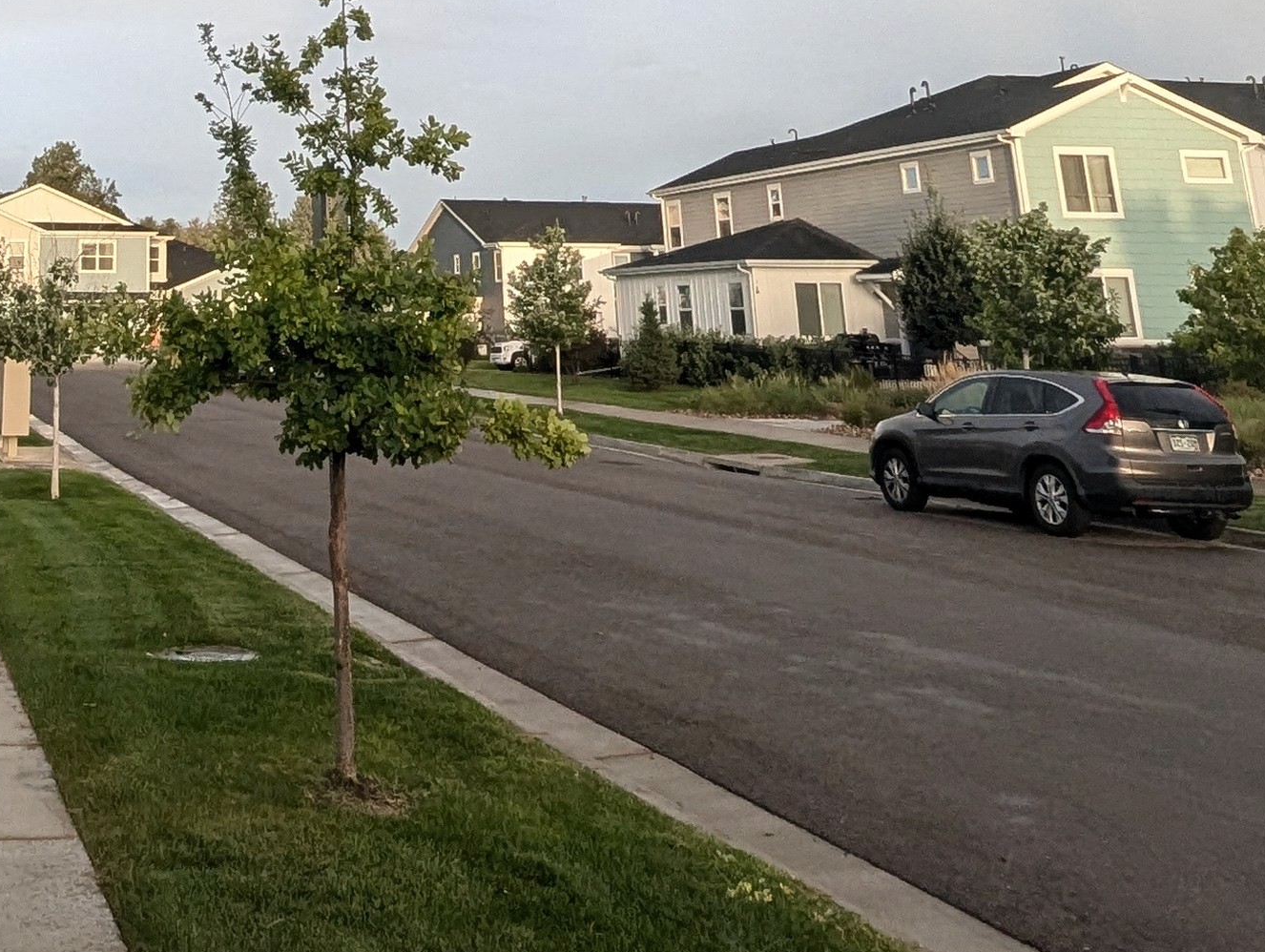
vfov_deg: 31.4
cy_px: -133
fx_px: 1464
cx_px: 179
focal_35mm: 40
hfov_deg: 43.6
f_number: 2.2
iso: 56
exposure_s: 1/115
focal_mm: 1.95
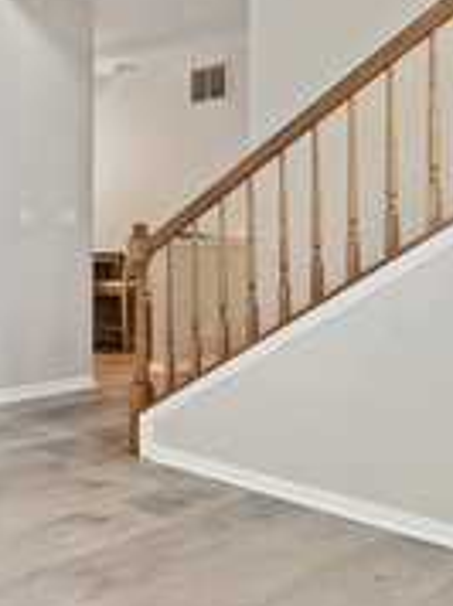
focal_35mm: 39
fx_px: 682
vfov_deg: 47.7
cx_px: -252
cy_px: 245
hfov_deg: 25.7
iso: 200
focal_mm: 15
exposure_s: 1/8
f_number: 9.5
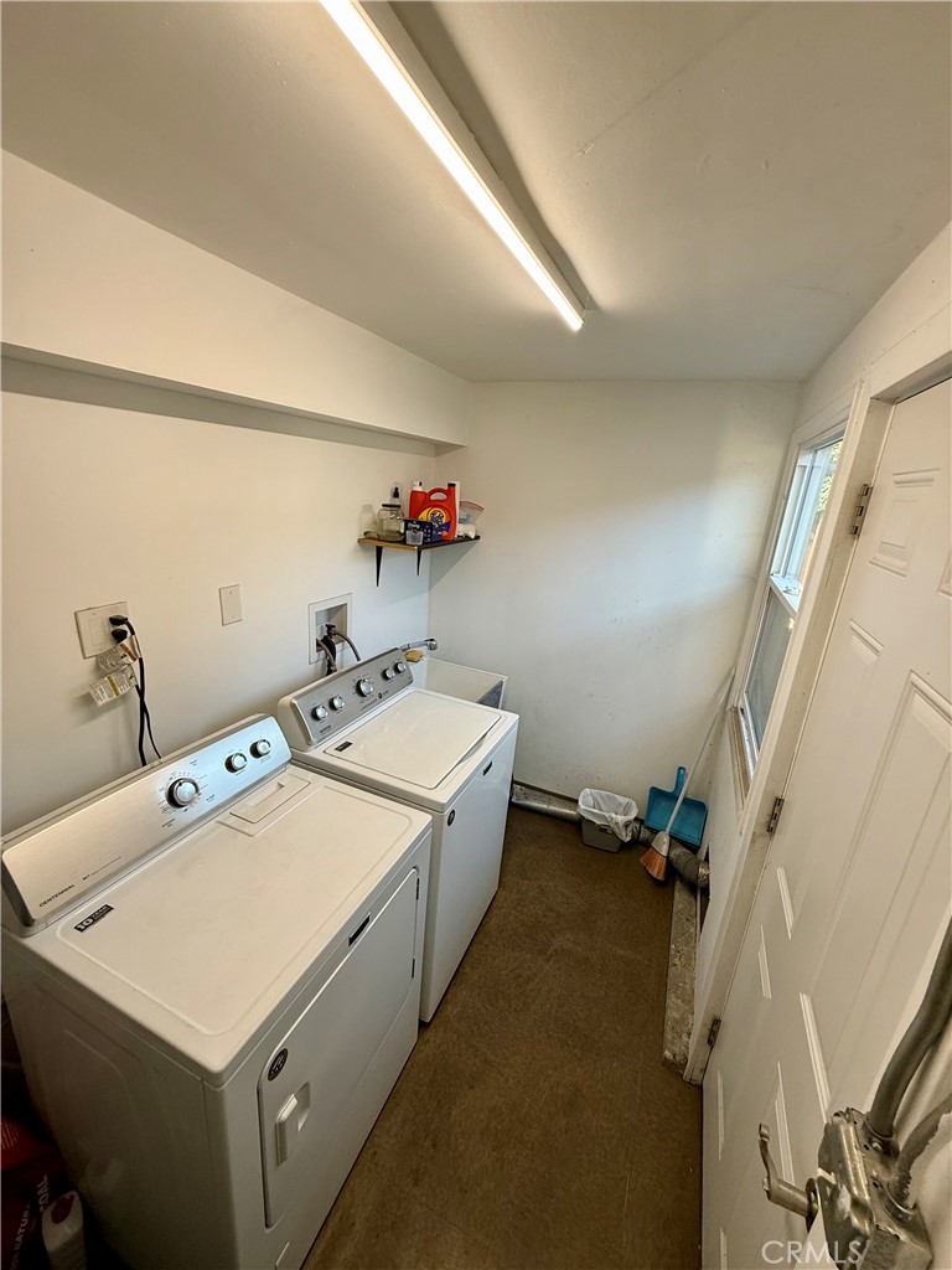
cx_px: 476
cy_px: 635
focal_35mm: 14
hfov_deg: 85.7
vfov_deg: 102.1
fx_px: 513
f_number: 2.2
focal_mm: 2.22
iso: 125
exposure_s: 1/120
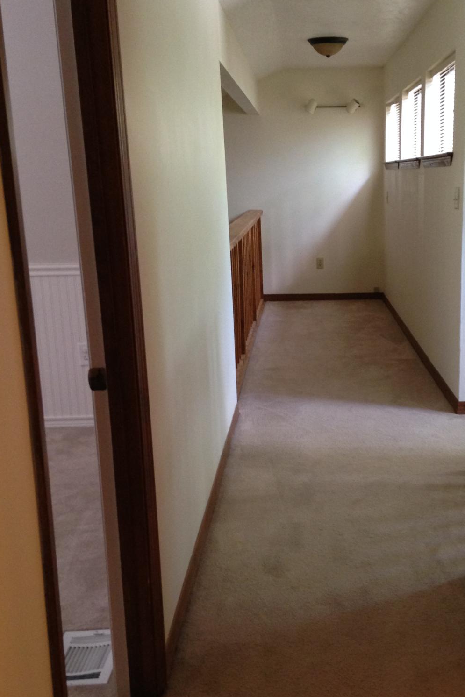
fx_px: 891
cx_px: 340
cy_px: 374
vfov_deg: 42.7
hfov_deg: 28.9
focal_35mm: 46
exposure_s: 1/20
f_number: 2.4
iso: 160
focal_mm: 4.12
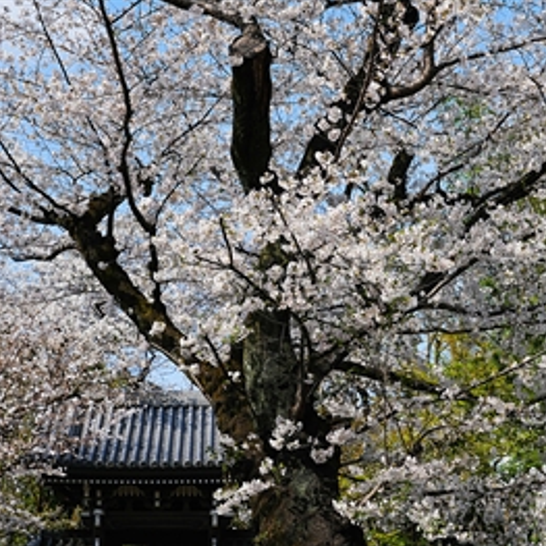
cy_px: 275
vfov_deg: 27.7
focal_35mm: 62
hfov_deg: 27.7
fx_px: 1106
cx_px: 276
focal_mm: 48
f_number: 8
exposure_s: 1/320
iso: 100
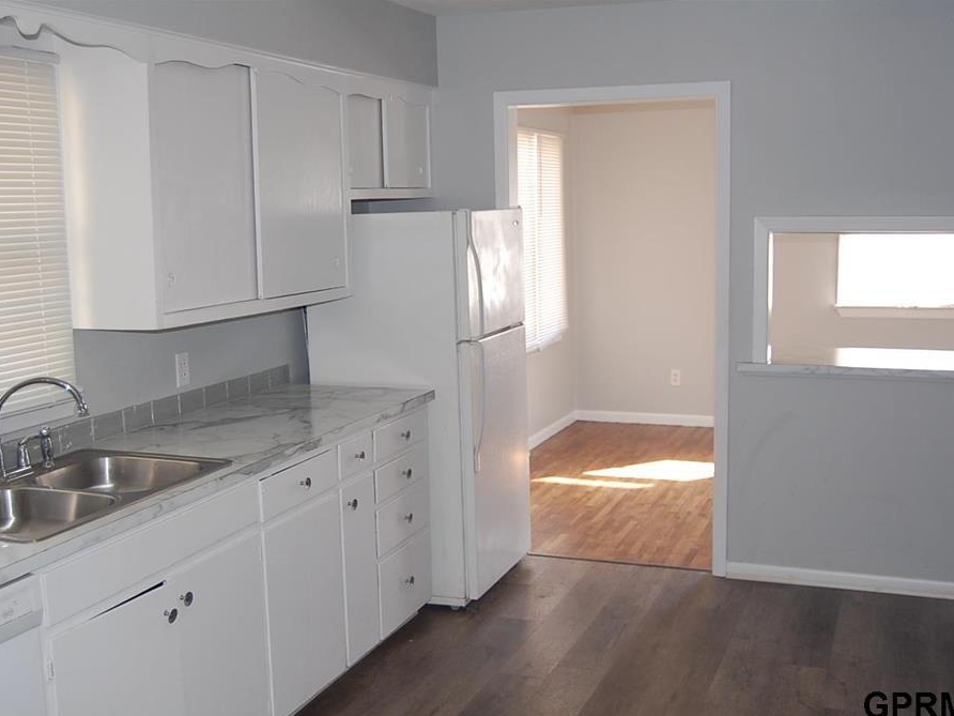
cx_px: 475
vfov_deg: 33.6
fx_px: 1185
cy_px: 363
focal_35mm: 43
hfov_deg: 43.9
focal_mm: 26
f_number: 4
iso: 400
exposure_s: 1/60
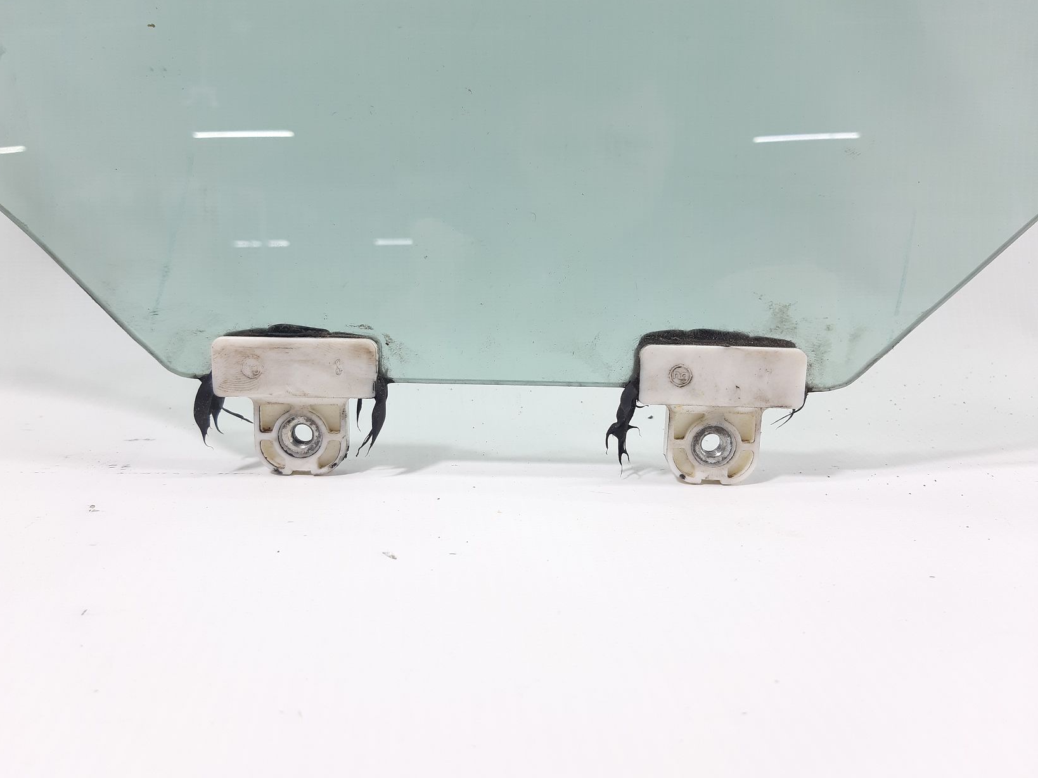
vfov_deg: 49.7
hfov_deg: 63.4
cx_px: 502
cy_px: 377
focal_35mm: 28
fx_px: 840
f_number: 1.7
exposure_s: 1/50
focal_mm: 3.93
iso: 64
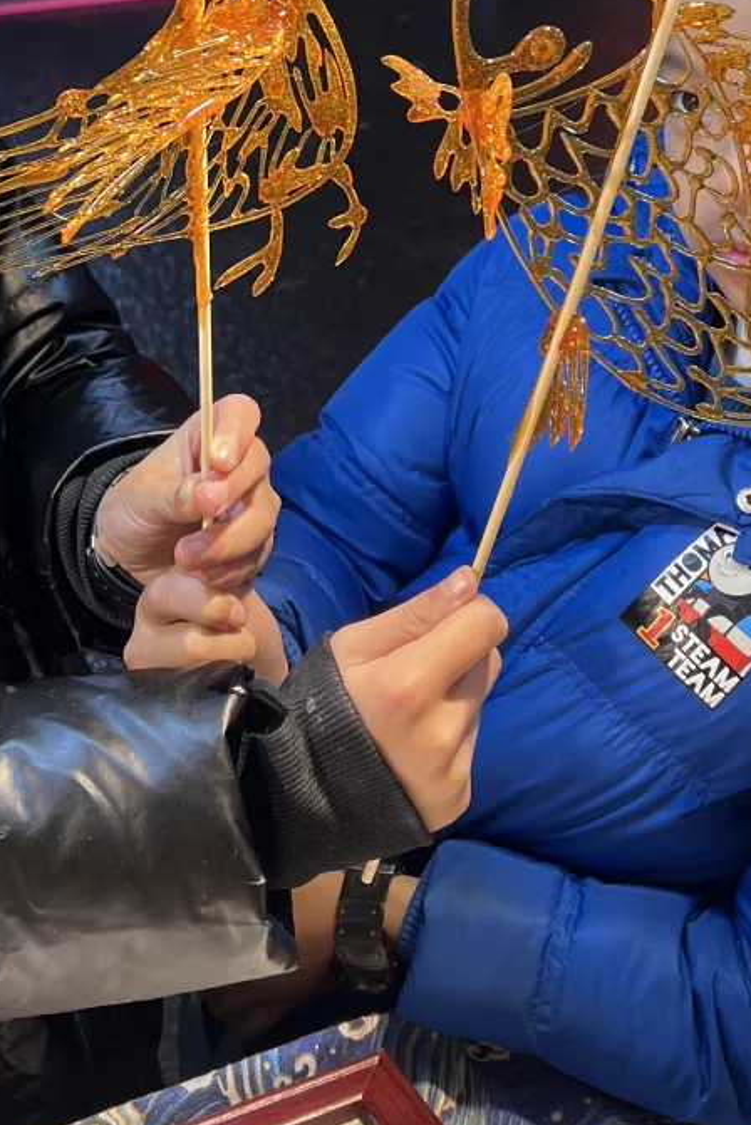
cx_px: 302
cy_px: 176
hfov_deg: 23.4
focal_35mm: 58
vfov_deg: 33.2
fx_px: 1813
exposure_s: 1/100
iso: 100
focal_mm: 5.7
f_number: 1.5
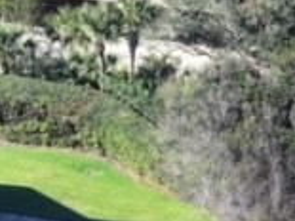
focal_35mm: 687
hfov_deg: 2.9
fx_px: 5850
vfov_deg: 2.2
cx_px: -65
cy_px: -51
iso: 100
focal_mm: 30.71
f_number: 3.4
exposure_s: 1/200
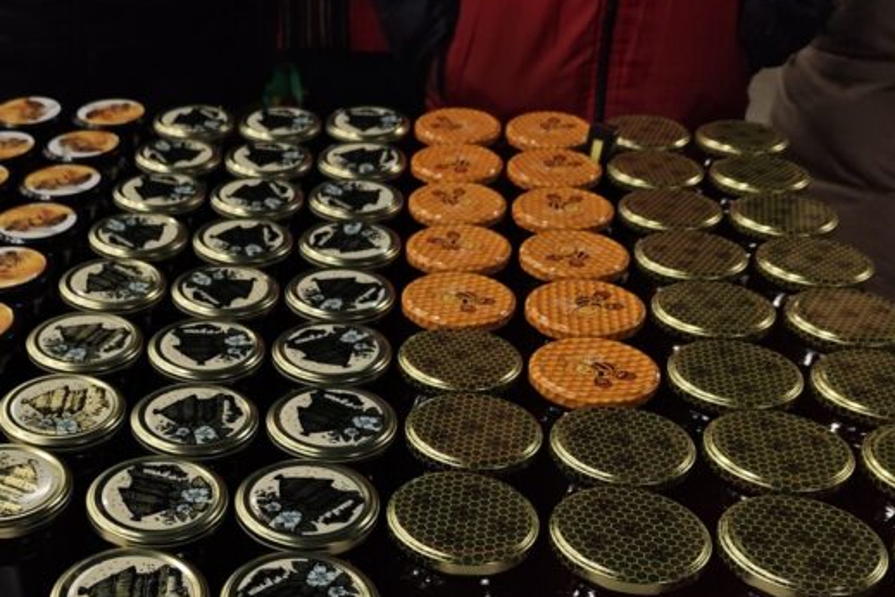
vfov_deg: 31.0
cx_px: 207
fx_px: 1044
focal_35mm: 42
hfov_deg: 44.6
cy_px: 487
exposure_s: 1/50
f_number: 1.6
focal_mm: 6.55
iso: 160
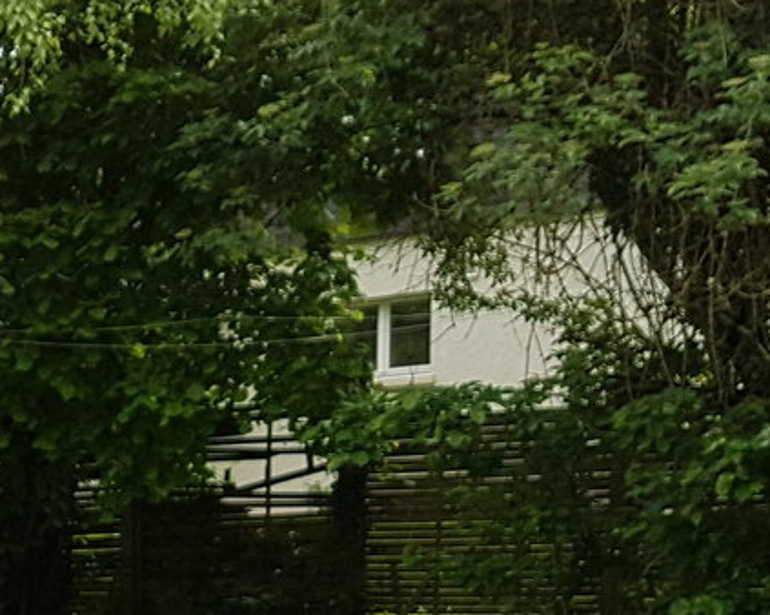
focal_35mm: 96
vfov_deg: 15.5
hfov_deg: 18.3
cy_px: 731
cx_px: -282
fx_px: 2187
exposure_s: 1/806
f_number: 1.7
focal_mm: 4.2
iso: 40
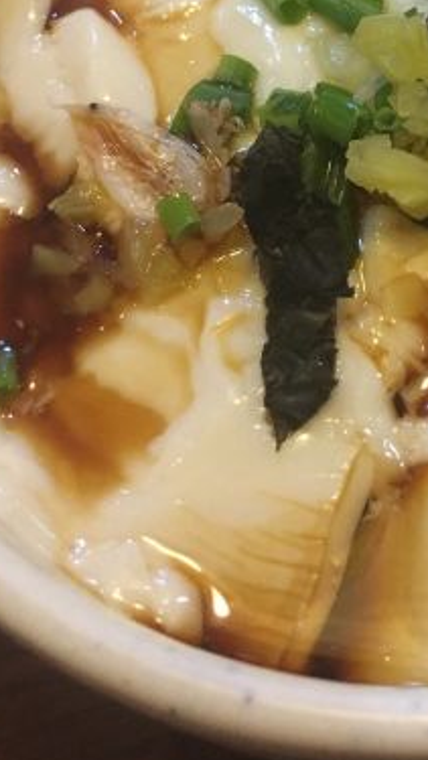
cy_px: 73
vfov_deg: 33.5
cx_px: 441
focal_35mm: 59
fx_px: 1190
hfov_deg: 19.7
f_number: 2.2
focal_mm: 4.15
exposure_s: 1/33
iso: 250
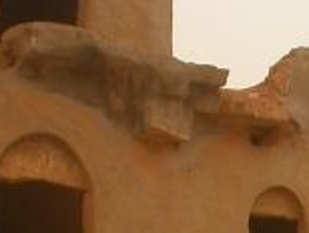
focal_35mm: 197
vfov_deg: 7.4
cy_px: 345
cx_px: 295
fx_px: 1761
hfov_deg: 10.0
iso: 100
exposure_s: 1/246
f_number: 6
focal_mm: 7.85
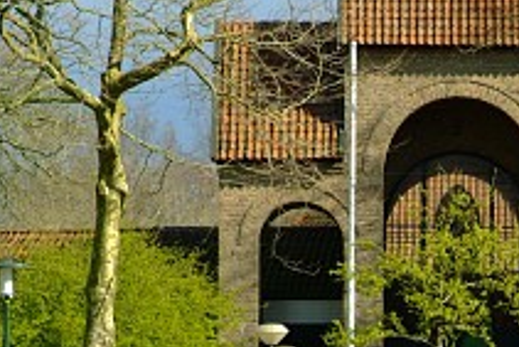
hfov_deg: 4.7
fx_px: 6246
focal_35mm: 433
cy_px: 215
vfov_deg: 3.2
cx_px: 546
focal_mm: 135
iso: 800
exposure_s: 1/2000
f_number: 6.7
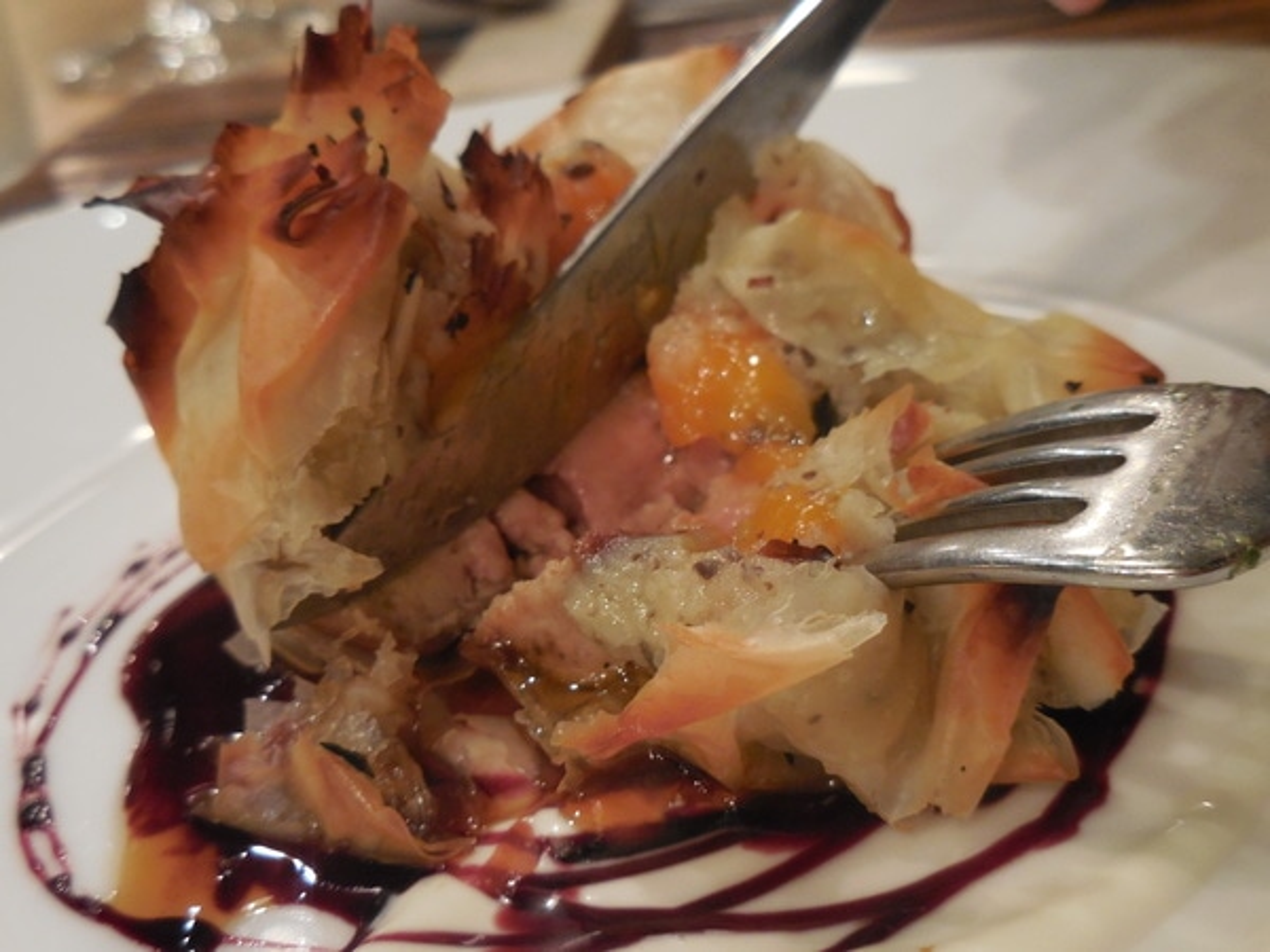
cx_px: 635
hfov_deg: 42.1
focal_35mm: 45
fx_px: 1651
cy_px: 476
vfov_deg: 32.2
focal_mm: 8.1
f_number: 4.2
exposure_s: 1/15
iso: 400
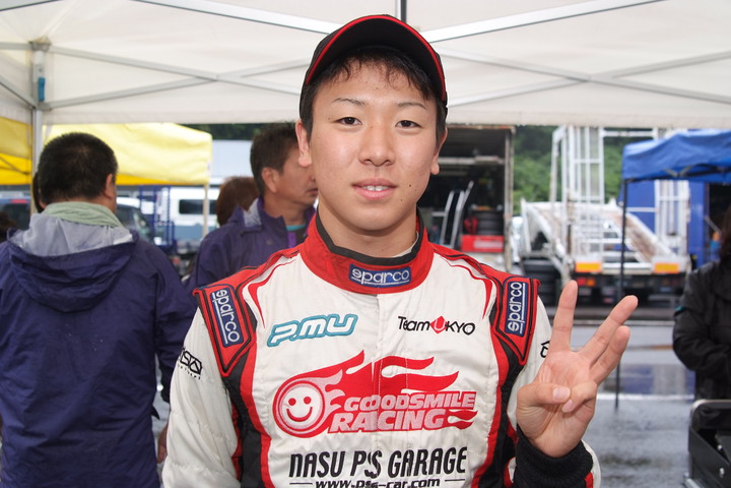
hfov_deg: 46.4
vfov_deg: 31.9
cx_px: 366
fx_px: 853
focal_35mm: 42
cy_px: 244
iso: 100
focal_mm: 28
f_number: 4
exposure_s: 1/70
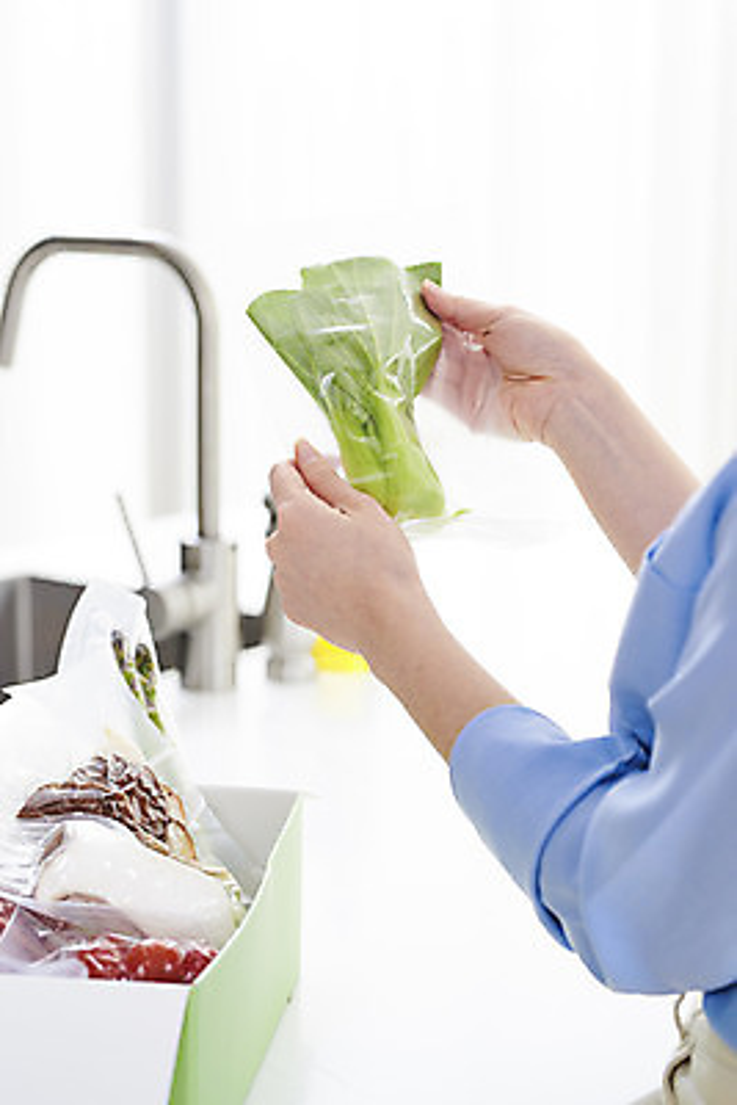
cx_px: 368
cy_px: 552
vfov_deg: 23.9
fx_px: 2608
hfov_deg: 16.1
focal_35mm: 85
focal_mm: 85
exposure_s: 1/125
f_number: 4.5
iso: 400
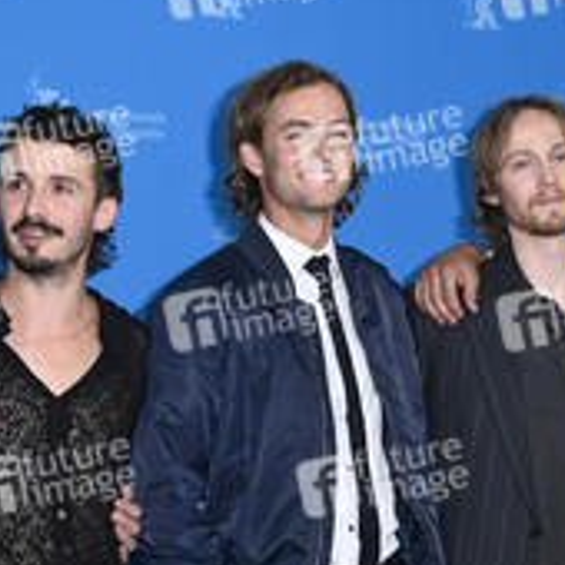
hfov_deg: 16.1
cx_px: 294
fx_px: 1994
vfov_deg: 16.1
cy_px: 396
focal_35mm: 108
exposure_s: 1/250
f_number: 5.6
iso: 1000
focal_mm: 48
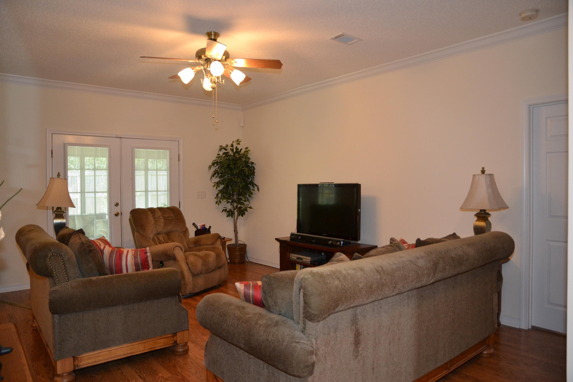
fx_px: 382
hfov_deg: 73.7
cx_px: 286
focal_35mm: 24
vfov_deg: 53.1
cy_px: 191
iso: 1250
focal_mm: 16
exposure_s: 1/60
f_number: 3.5
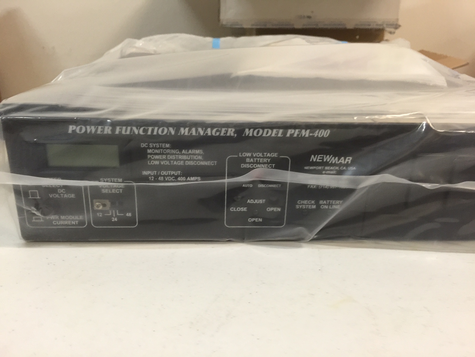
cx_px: 238
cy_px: 178
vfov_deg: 48.2
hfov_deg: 61.7
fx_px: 398
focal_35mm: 29
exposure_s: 1/10
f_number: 2.2
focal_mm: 4.15
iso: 125
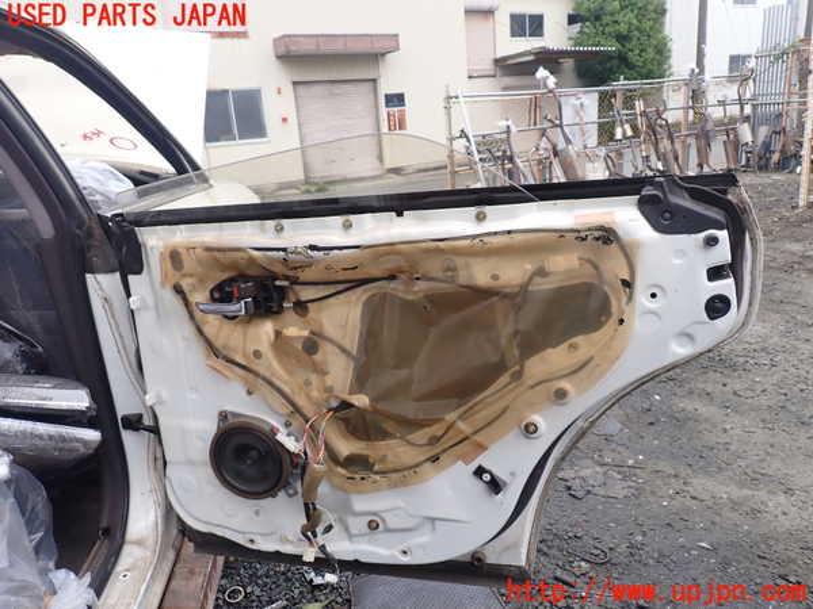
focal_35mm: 25
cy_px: 304
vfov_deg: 54.9
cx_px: 406
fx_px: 587
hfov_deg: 69.4
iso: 100
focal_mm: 4.5
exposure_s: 1/250
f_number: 2.8
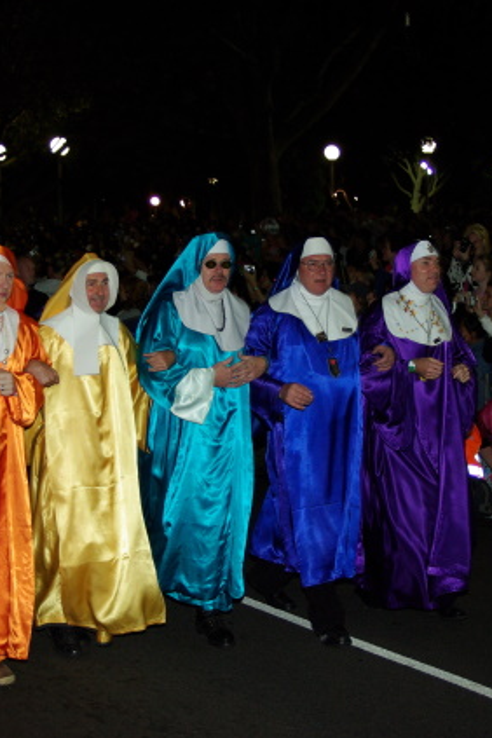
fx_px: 1209
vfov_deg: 33.9
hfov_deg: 23.0
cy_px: 370
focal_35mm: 59
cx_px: 248
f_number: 4
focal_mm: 26
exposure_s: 1/50
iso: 400
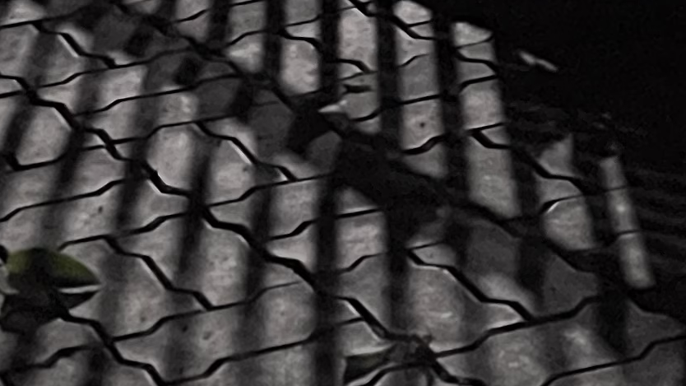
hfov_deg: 15.7
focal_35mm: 137
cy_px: 907
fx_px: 2492
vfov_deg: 8.2
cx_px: 258
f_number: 1.5
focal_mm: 5.7
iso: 8000
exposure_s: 1/30
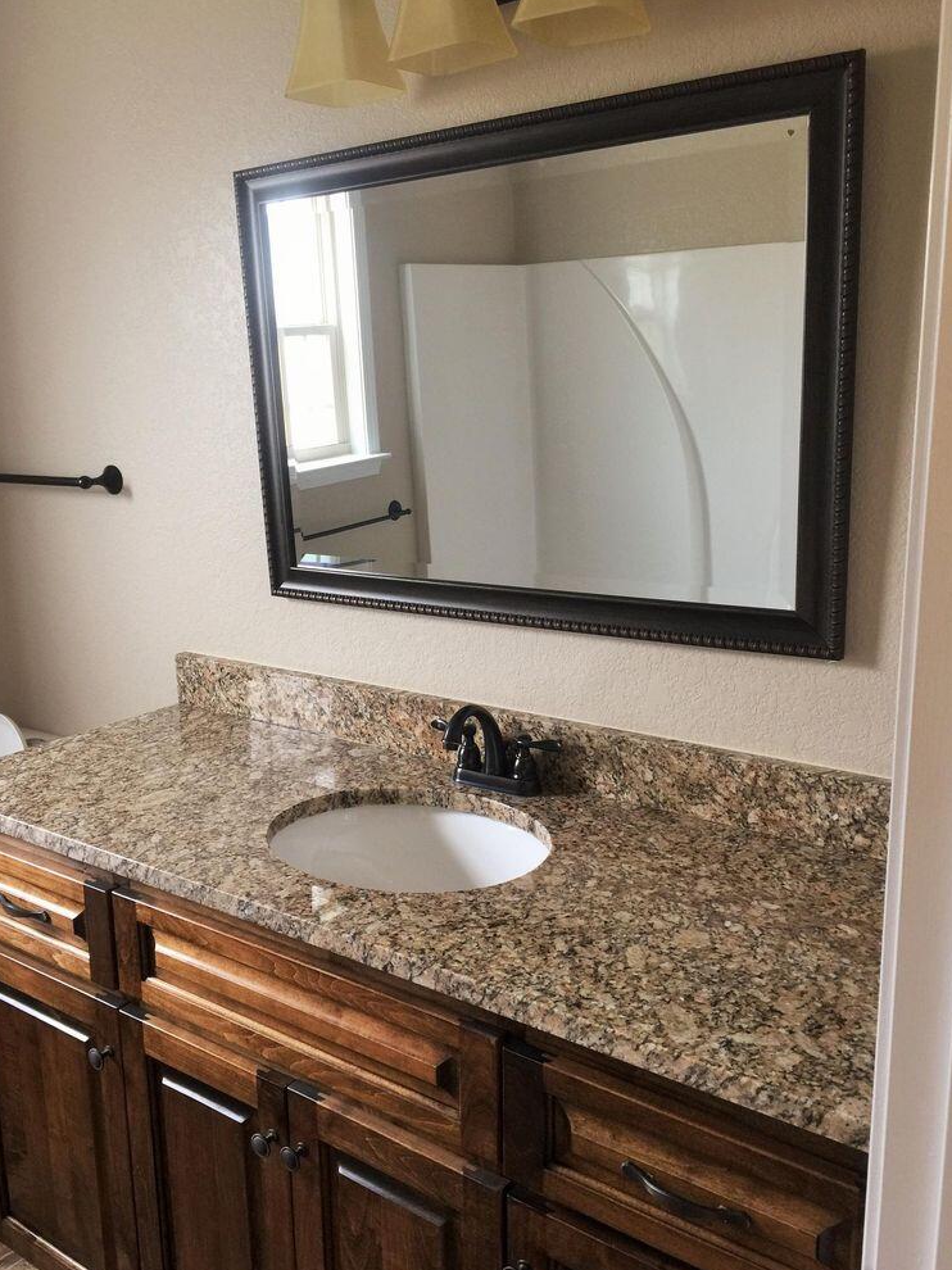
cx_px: 464
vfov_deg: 60.0
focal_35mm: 30
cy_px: 632
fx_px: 1101
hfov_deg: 46.8
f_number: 2.2
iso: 40
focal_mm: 4.15
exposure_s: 1/15
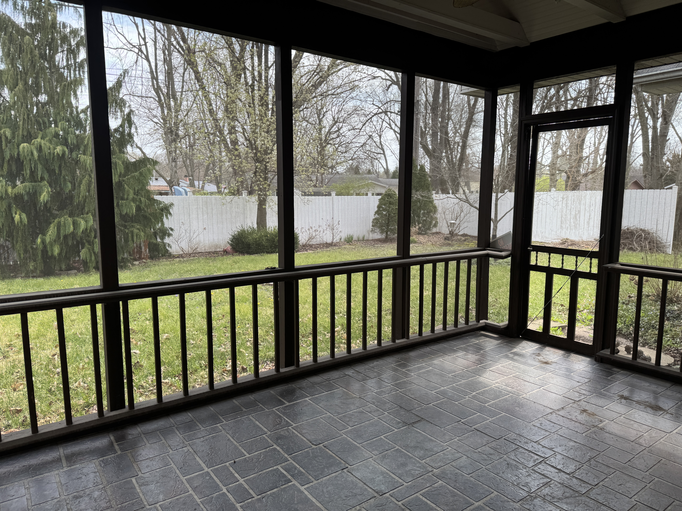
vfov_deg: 56.8
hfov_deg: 71.6
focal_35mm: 24
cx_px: 341
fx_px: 473
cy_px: 256
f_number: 1.78
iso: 80
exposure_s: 1/394
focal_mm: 6.76
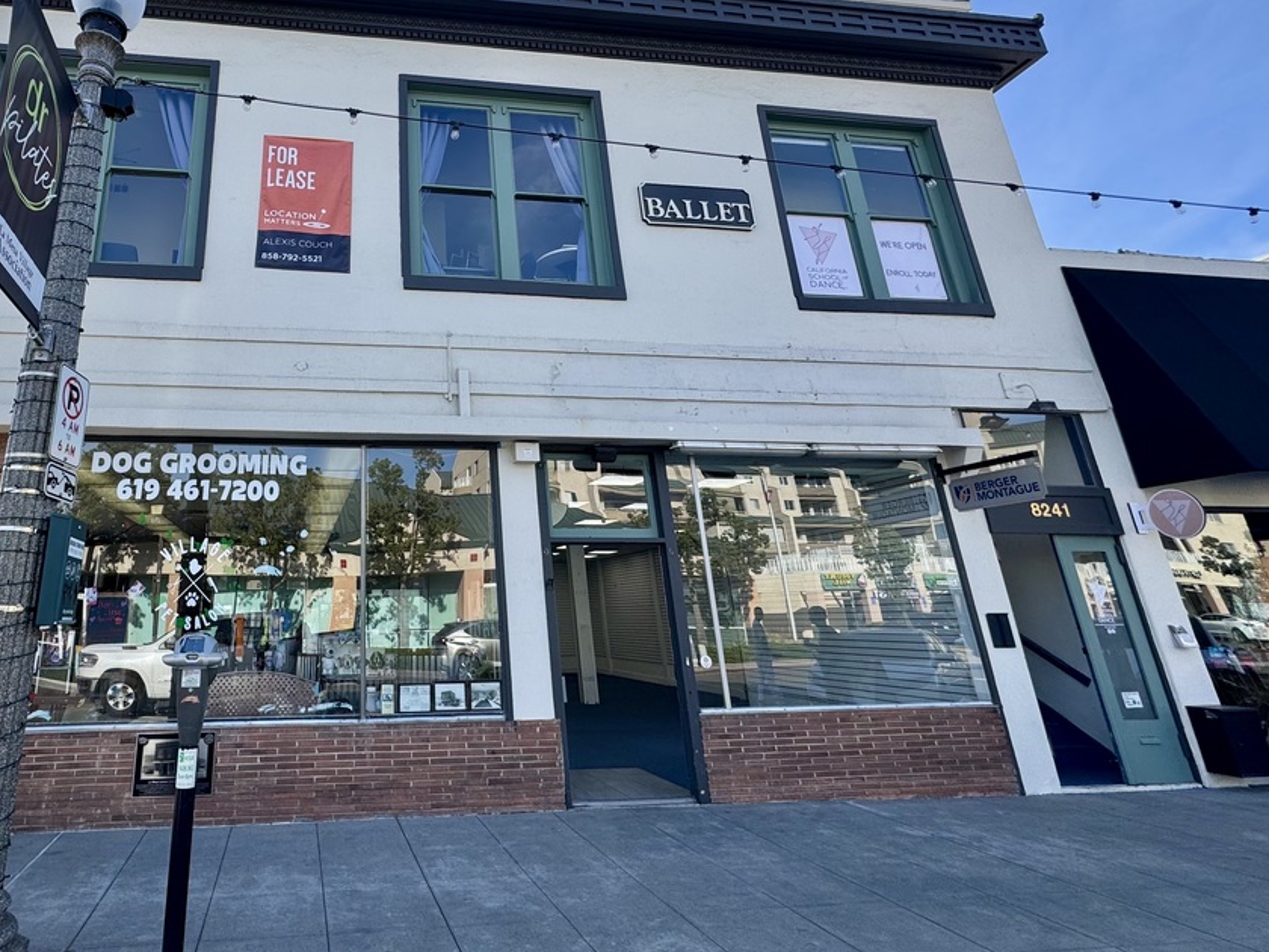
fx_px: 733
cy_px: 370
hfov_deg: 78.2
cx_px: 390
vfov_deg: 65.2
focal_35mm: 20
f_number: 2.2
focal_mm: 2.22
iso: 50
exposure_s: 1/610
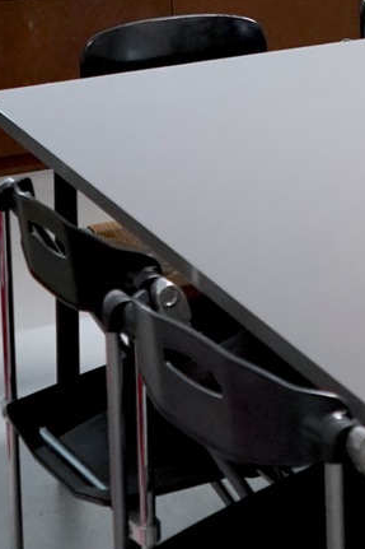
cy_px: -325
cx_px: 360
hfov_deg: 11.6
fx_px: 1781
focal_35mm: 117
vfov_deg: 15.8
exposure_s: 1/160
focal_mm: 28
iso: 4000
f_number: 3.5
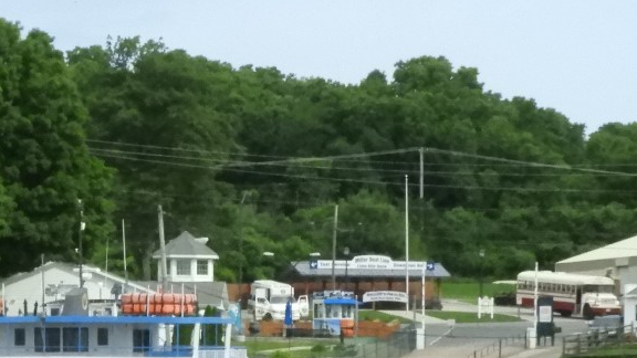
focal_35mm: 313
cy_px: 359
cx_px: 66
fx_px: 5287
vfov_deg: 3.9
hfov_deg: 6.9
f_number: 8
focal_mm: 20.6
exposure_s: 1/3200
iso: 1600
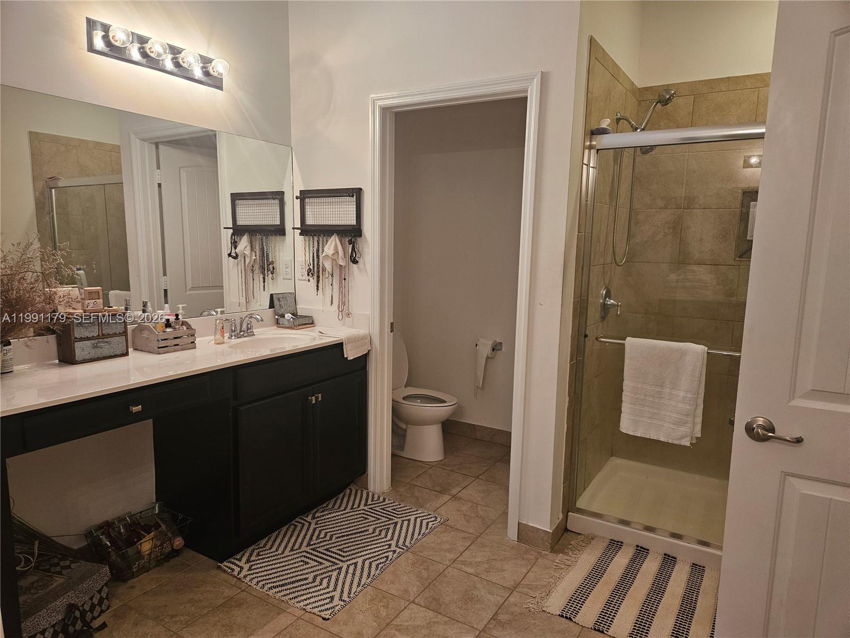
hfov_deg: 73.9
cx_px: 425
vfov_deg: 58.9
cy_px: 319
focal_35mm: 23
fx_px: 565
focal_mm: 5.4
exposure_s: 1/120
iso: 320
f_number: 1.8
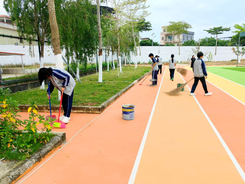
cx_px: 122
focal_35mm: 27
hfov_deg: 65.3
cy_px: 92
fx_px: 191
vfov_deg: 51.4
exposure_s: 1/1340
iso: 50
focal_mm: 5.54
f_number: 1.8
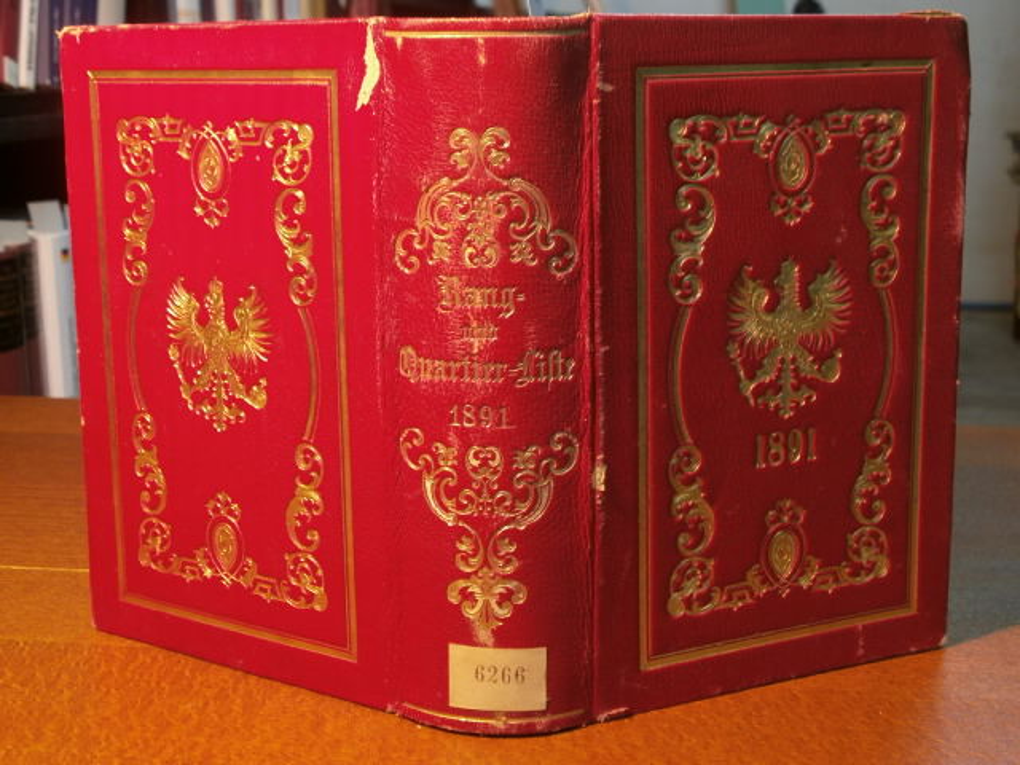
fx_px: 1355
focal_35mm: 46
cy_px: 382
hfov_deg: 41.2
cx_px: 510
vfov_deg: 31.5
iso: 125
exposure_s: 1/3
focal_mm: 8.1
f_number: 3.8
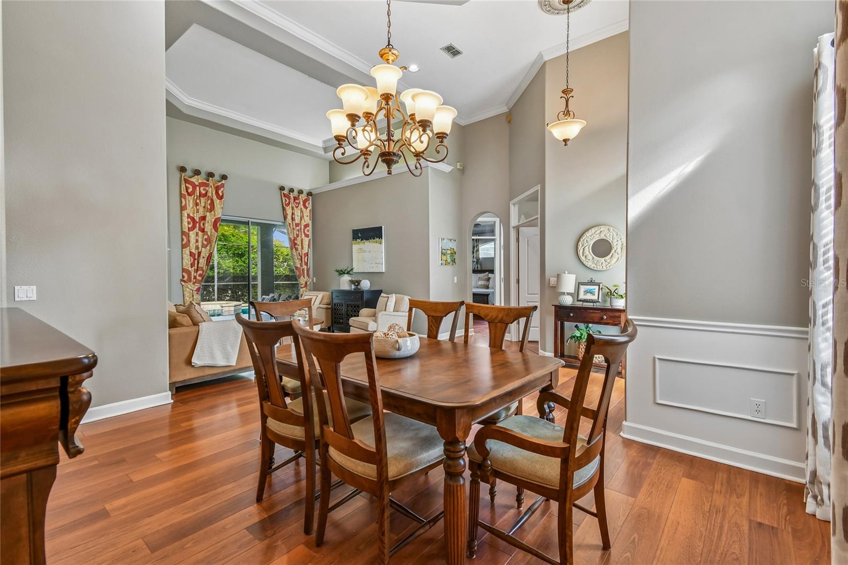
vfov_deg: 77.3
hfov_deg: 100.4
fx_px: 353
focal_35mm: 15
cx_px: 424
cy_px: 282
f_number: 7.1
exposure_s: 1/4
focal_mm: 10
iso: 100
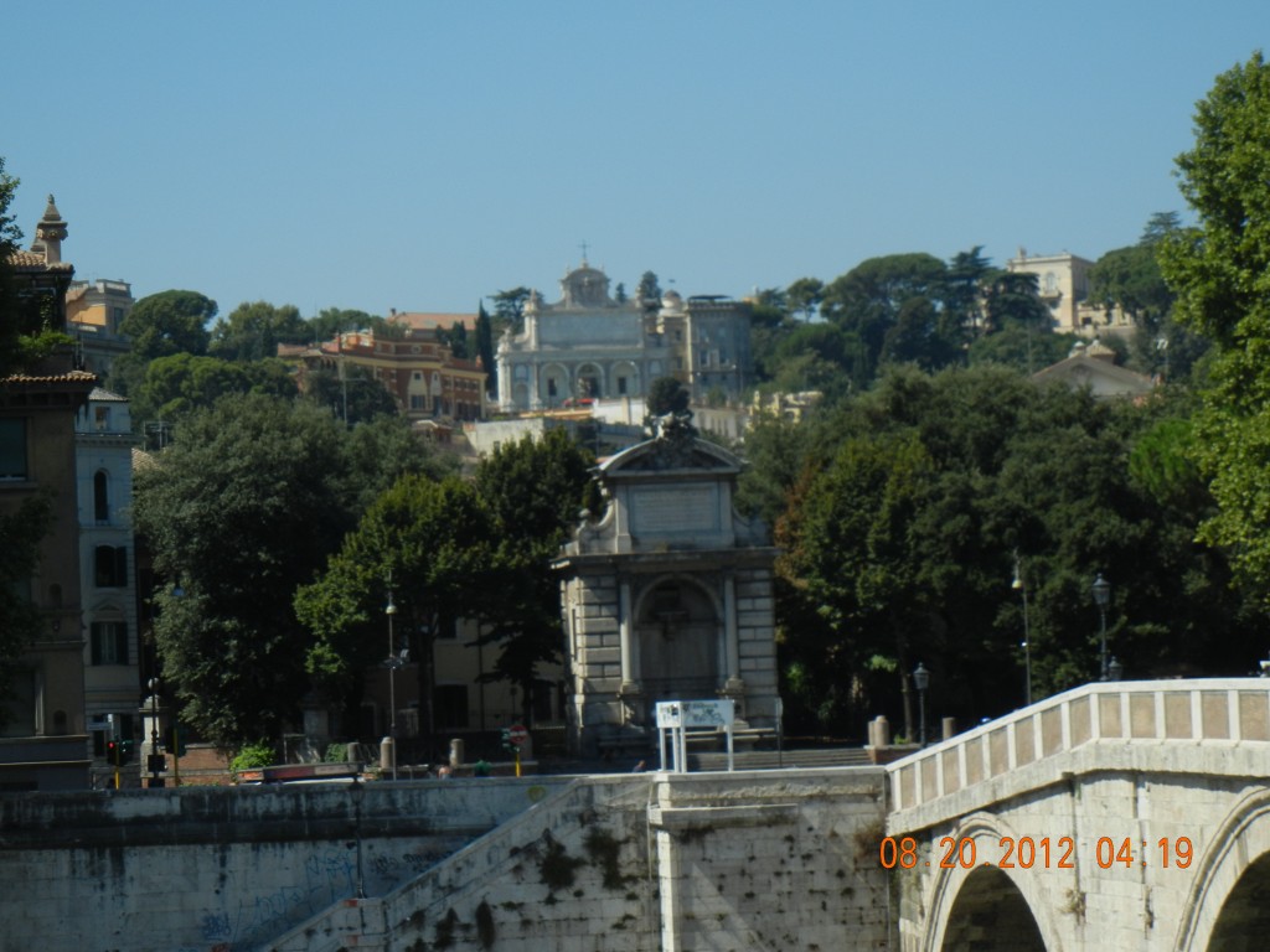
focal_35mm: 116
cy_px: 476
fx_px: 4256
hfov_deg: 17.0
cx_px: 635
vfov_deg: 12.8
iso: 160
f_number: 9.2
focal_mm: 20.9
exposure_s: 1/294
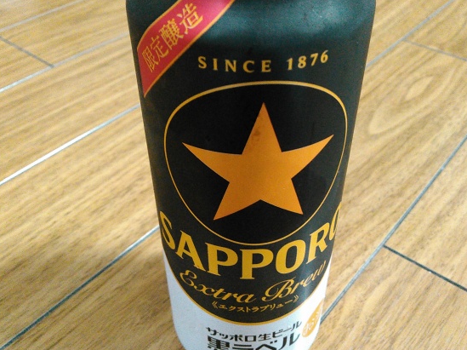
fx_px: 472
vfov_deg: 40.6
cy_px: 162
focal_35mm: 35
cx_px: 253
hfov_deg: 52.6
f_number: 2.4
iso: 1600
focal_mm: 4
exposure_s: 1/12.5
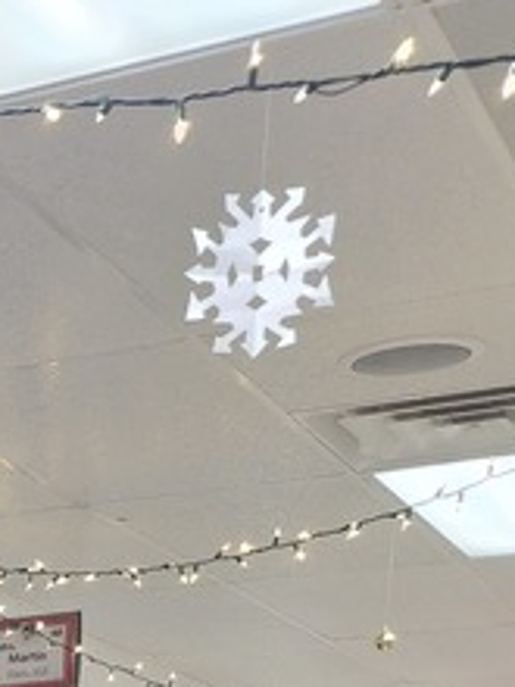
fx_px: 2123
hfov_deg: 12.2
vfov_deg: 15.3
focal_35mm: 107
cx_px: -540
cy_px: 1305
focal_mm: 6.4
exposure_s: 1/60
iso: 160
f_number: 1.8
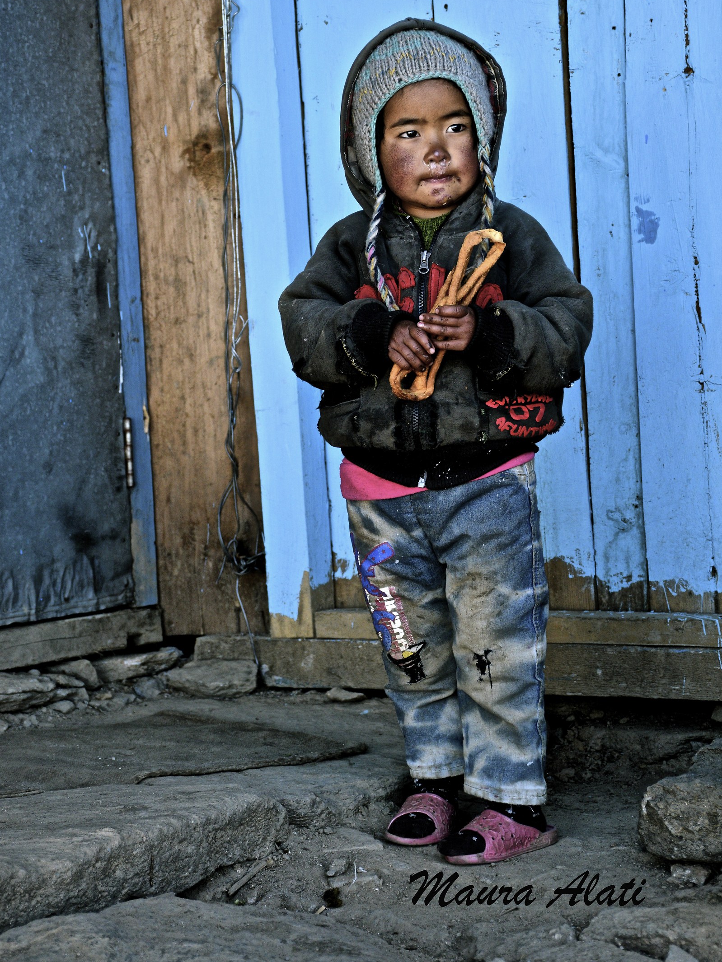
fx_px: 2530
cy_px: 434
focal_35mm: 91
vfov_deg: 21.5
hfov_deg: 16.2
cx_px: 361
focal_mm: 56
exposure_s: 1/250
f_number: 4.8
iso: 800
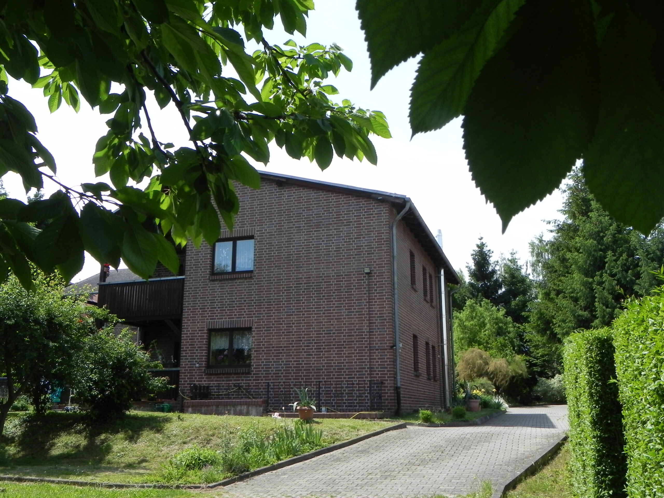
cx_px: 332
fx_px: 633
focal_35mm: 33
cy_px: 249
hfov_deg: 55.4
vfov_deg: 42.9
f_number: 6.3
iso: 160
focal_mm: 5.9
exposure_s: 1/264
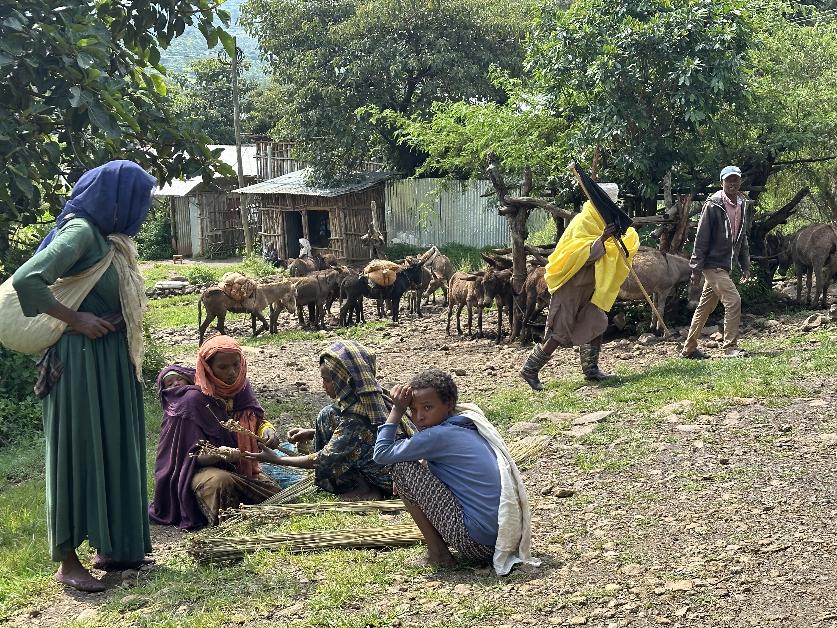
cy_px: 345
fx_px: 1282
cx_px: 435
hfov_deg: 36.2
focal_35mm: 53
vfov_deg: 27.5
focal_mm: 6.86
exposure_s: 1/1120
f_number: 1.78
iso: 64
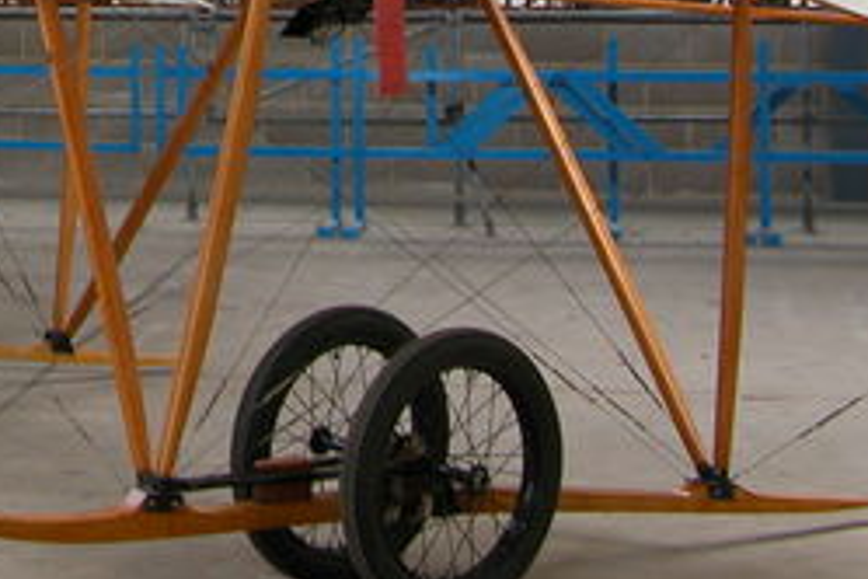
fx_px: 2821
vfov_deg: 11.1
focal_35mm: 117
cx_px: -248
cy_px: -373
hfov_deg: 16.6
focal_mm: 8.9
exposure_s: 1/47.4
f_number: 2.8
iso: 100
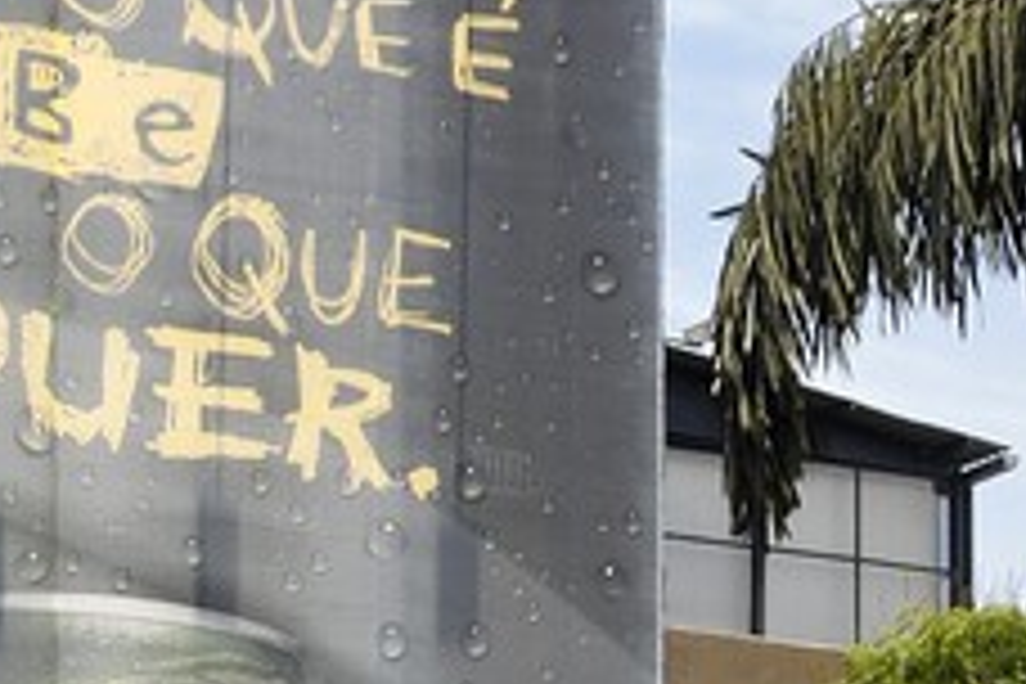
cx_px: -567
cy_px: 2079
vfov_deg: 4.5
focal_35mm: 294
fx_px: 8378
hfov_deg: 6.9
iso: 100
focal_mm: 28
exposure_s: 1/125
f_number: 7.6
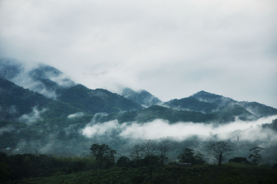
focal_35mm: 158
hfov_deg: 13.1
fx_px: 1210
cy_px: 92
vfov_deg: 8.7
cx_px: 138
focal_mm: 105
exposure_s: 1/800
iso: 200
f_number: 5.6
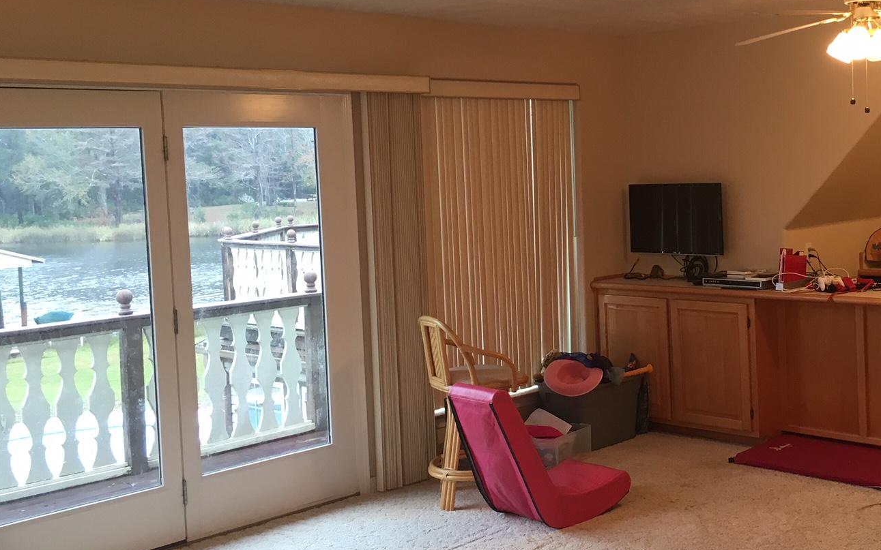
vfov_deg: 26.8
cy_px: 223
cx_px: 684
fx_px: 1153
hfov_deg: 40.4
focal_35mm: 48
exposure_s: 1/30
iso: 64
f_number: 2.2
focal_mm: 4.15
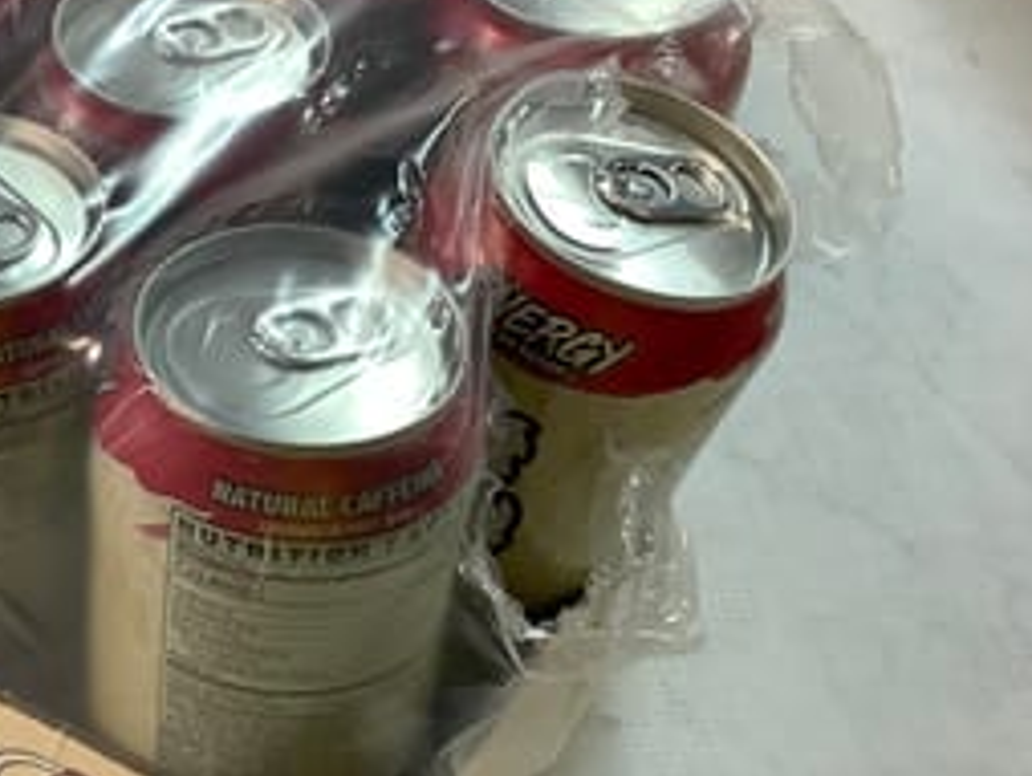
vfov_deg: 24.0
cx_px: 77
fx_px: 1820
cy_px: 311
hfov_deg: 30.1
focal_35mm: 61
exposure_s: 1/50
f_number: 2.4
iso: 125
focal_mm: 3.3
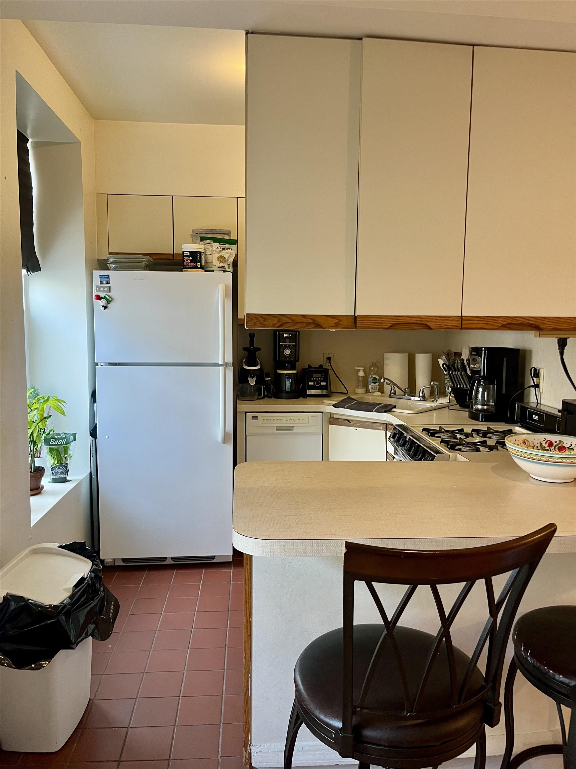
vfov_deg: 67.3
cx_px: 288
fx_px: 577
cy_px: 384
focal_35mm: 26
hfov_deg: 53.1
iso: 80
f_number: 1.6
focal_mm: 5.1
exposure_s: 1/60
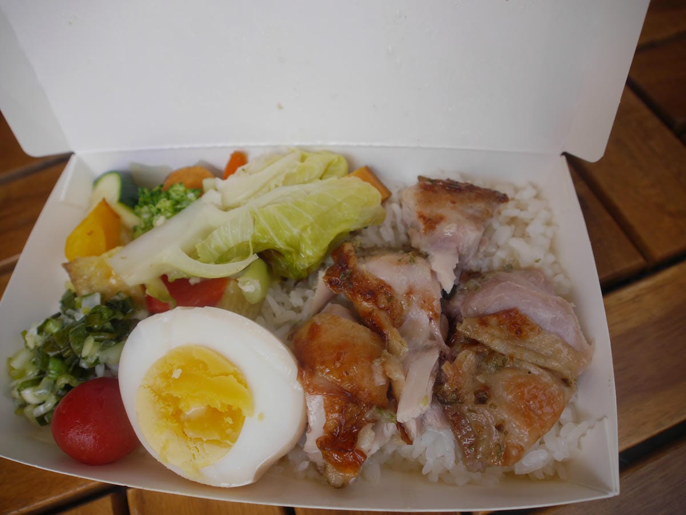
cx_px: 343
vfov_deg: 56.8
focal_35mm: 24
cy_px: 258
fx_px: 476
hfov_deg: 71.6
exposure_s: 1/640
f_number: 3.5
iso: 160
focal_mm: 12
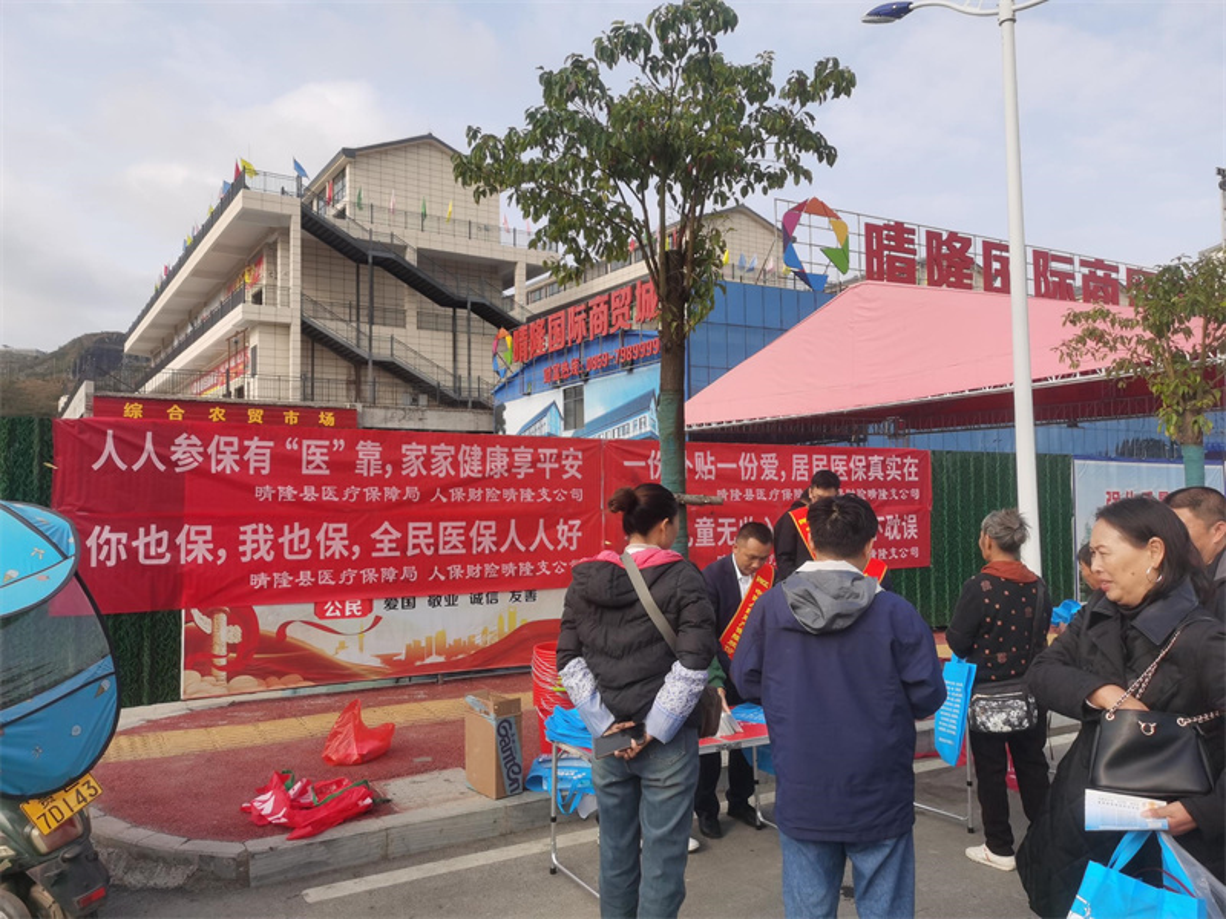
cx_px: 613
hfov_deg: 65.3
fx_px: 956
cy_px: 460
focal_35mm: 27
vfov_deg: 51.4
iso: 50
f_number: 1.8
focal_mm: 5.58
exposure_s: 1/2000
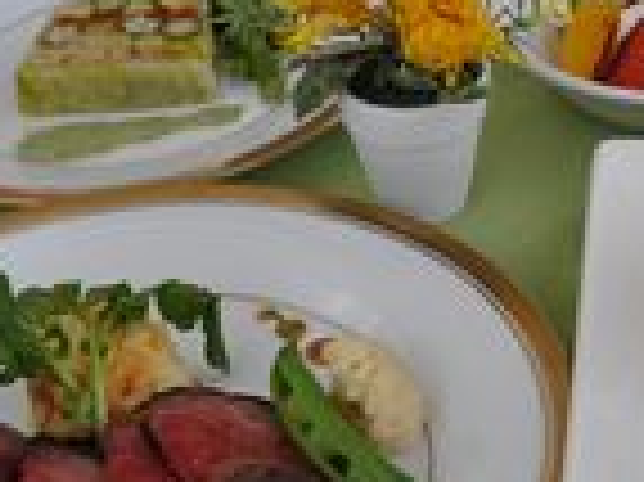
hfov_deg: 17.3
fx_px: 2063
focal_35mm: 111
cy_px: 162
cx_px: 676
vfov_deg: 13.3
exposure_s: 1/125
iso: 200
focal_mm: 22
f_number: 5.6
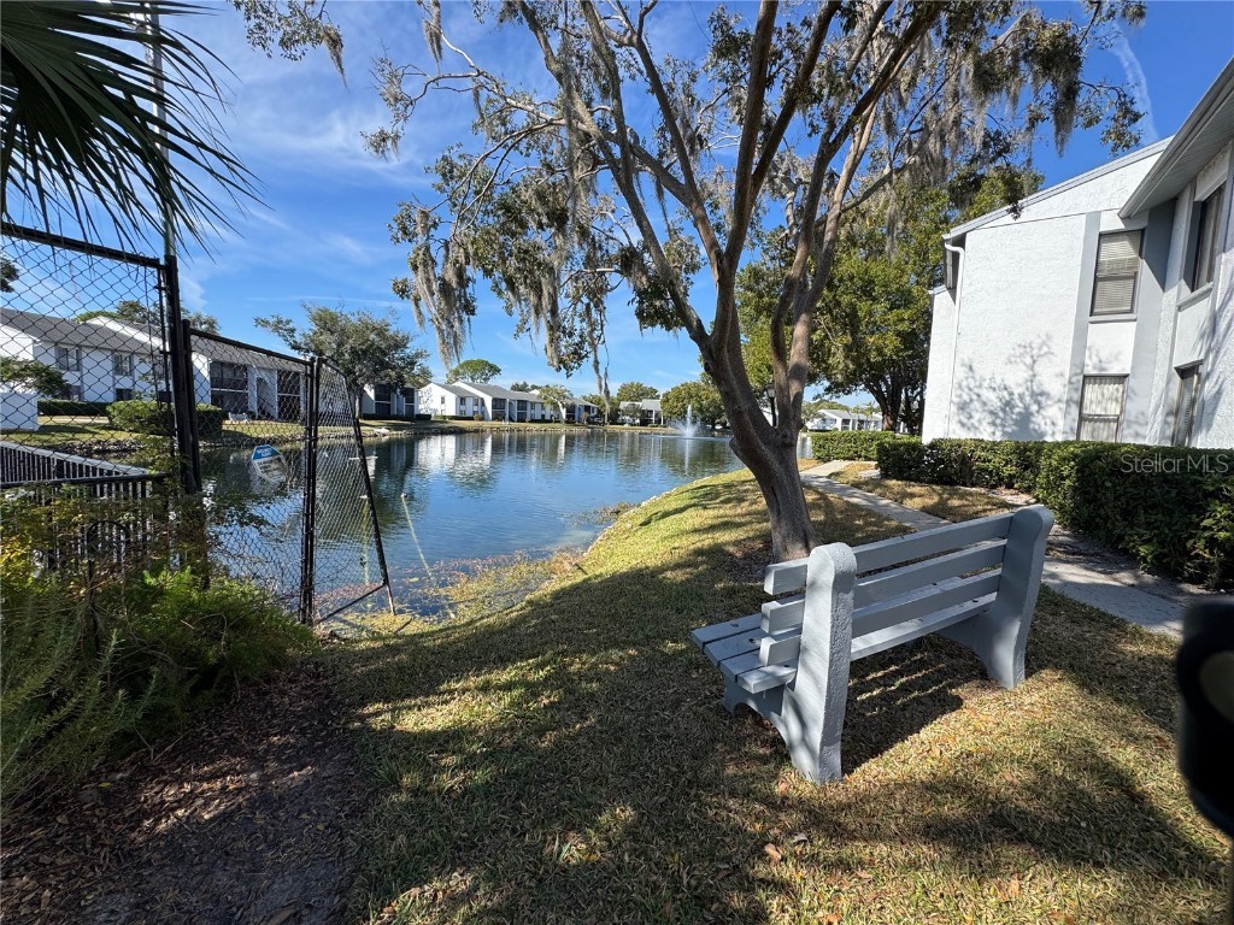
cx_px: 617
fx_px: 499
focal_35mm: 14
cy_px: 462
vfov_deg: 85.7
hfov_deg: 102.1
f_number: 2.2
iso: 50
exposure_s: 1/1256
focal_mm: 2.22
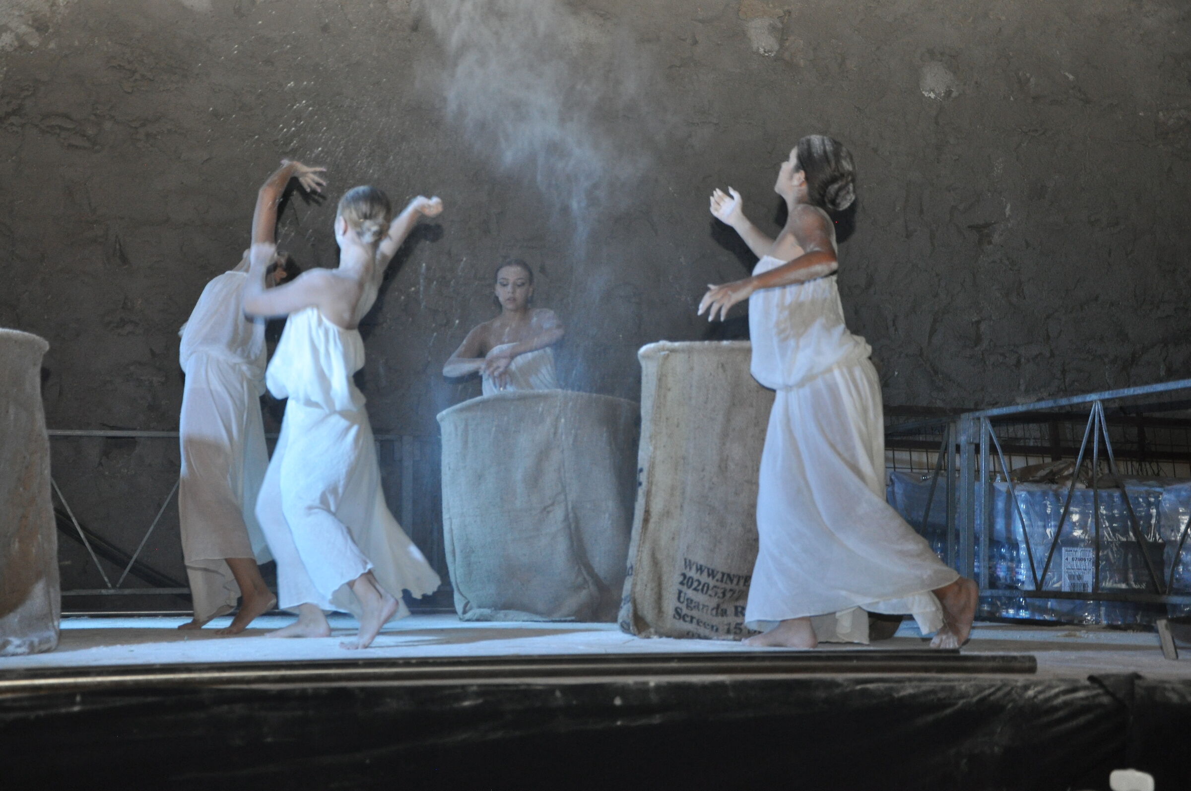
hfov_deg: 33.4
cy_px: 396
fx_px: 1983
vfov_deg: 22.6
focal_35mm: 60
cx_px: 596
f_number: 4.5
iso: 800
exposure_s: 1/60
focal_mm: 40
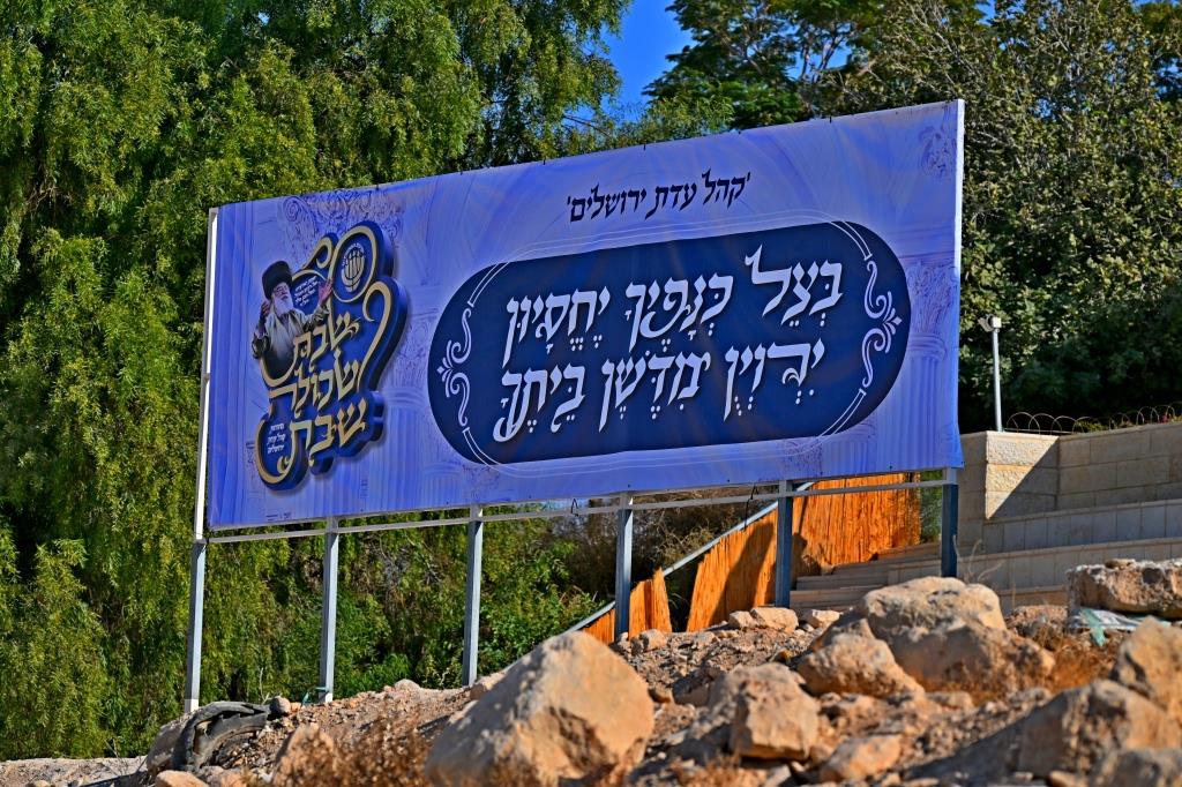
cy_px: 394
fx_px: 4759
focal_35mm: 145
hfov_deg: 14.2
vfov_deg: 9.5
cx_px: 591
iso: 64
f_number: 4
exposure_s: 1/3200
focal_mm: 97
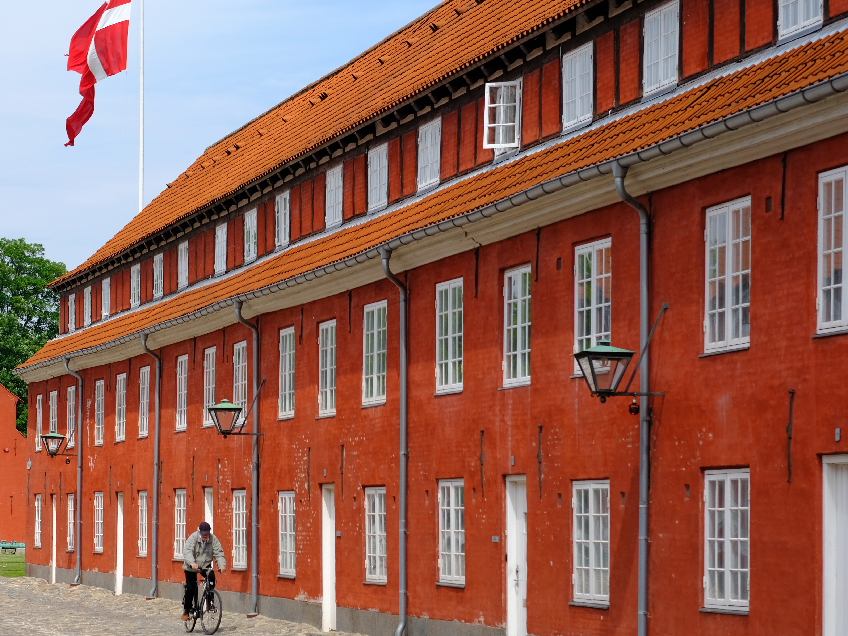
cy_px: 381
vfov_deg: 12.3
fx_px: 2940
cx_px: 241
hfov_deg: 16.4
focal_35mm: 120
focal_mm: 56
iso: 200
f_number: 3.2
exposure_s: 1/1250
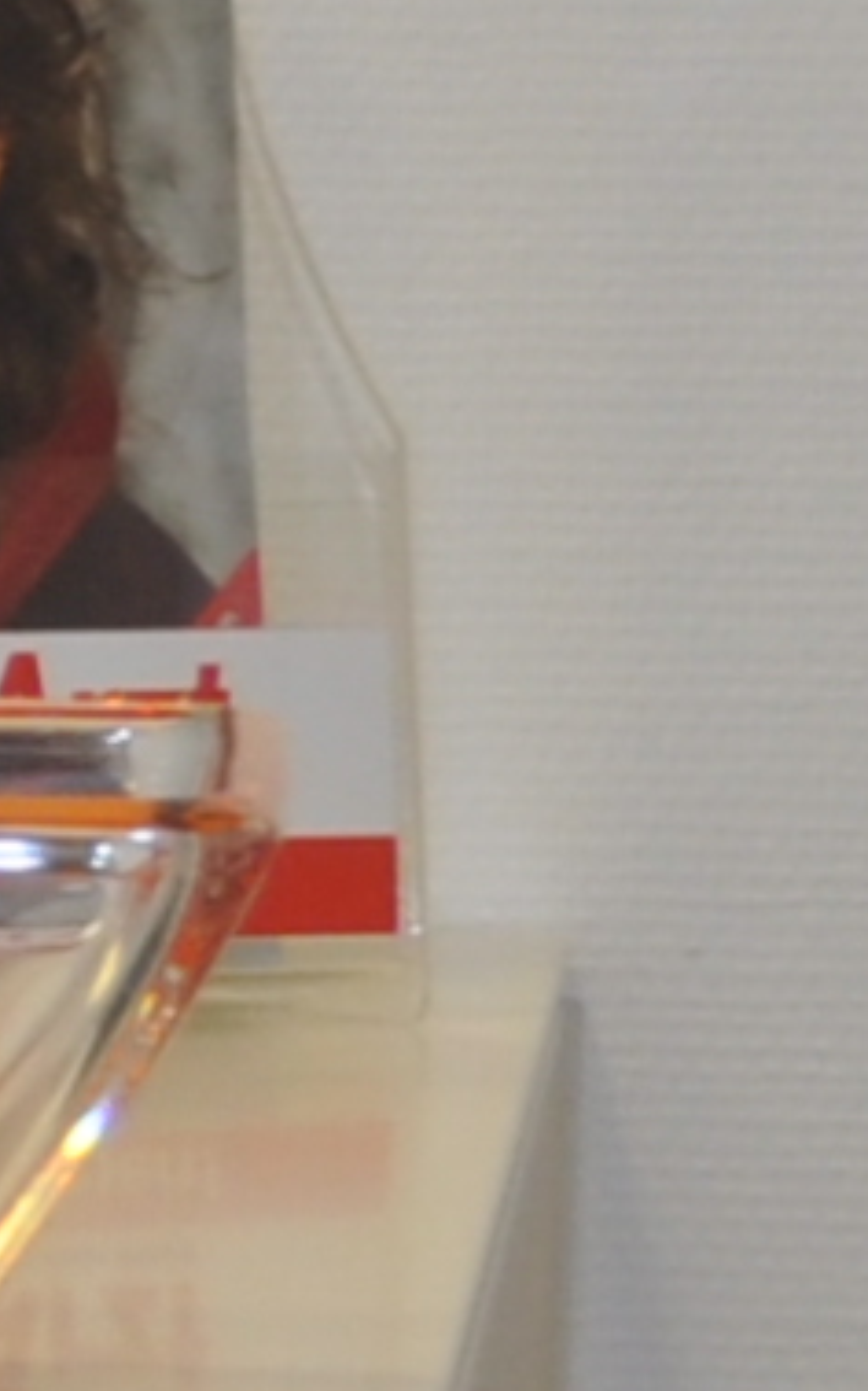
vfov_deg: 4.2
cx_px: -6175
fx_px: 19044
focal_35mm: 503
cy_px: 1119
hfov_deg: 2.3
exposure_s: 1/30
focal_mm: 29
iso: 200
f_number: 6.3
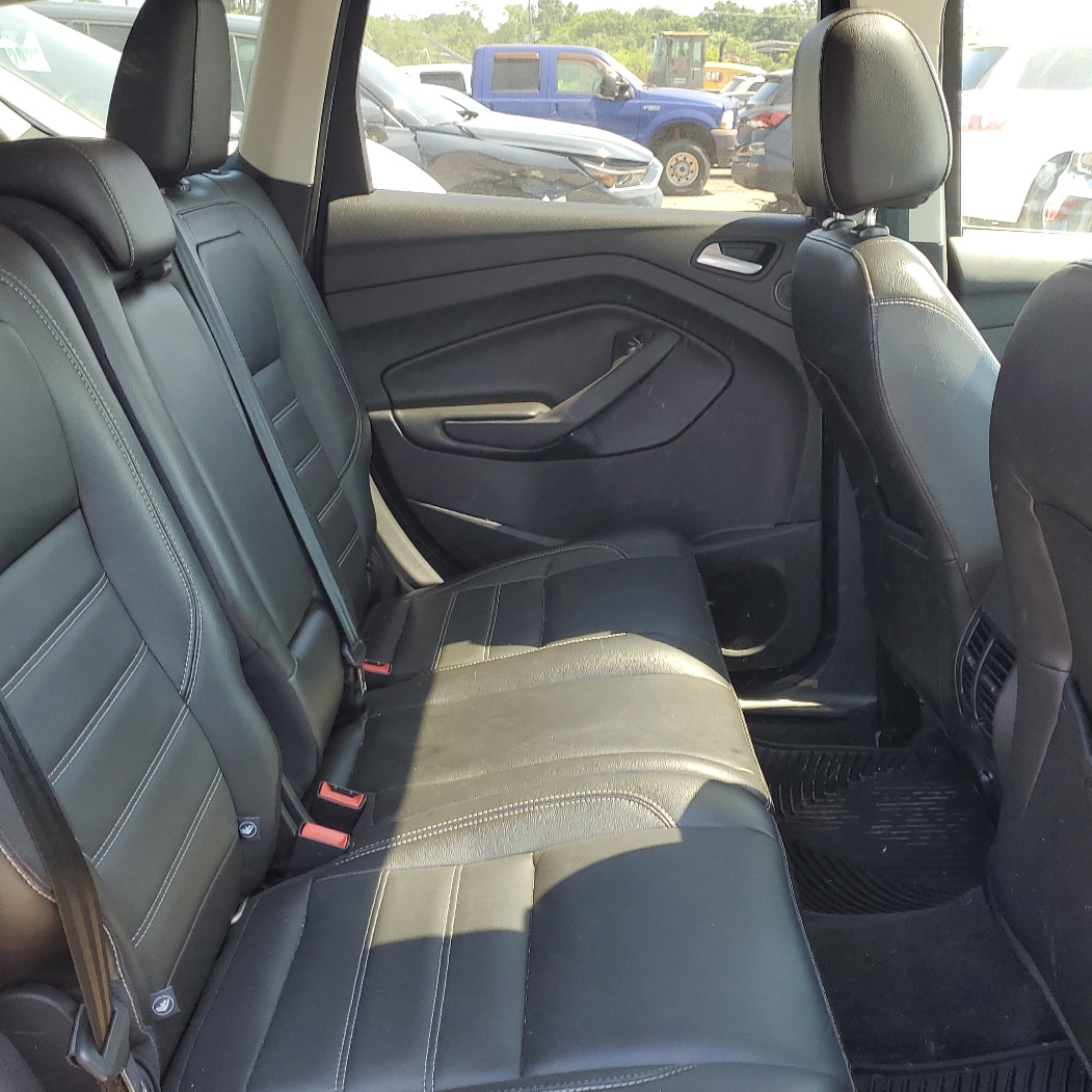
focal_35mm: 35
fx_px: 1249
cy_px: 556
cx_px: 488
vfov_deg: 47.2
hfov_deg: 47.1
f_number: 1.5
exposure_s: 1/125
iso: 50
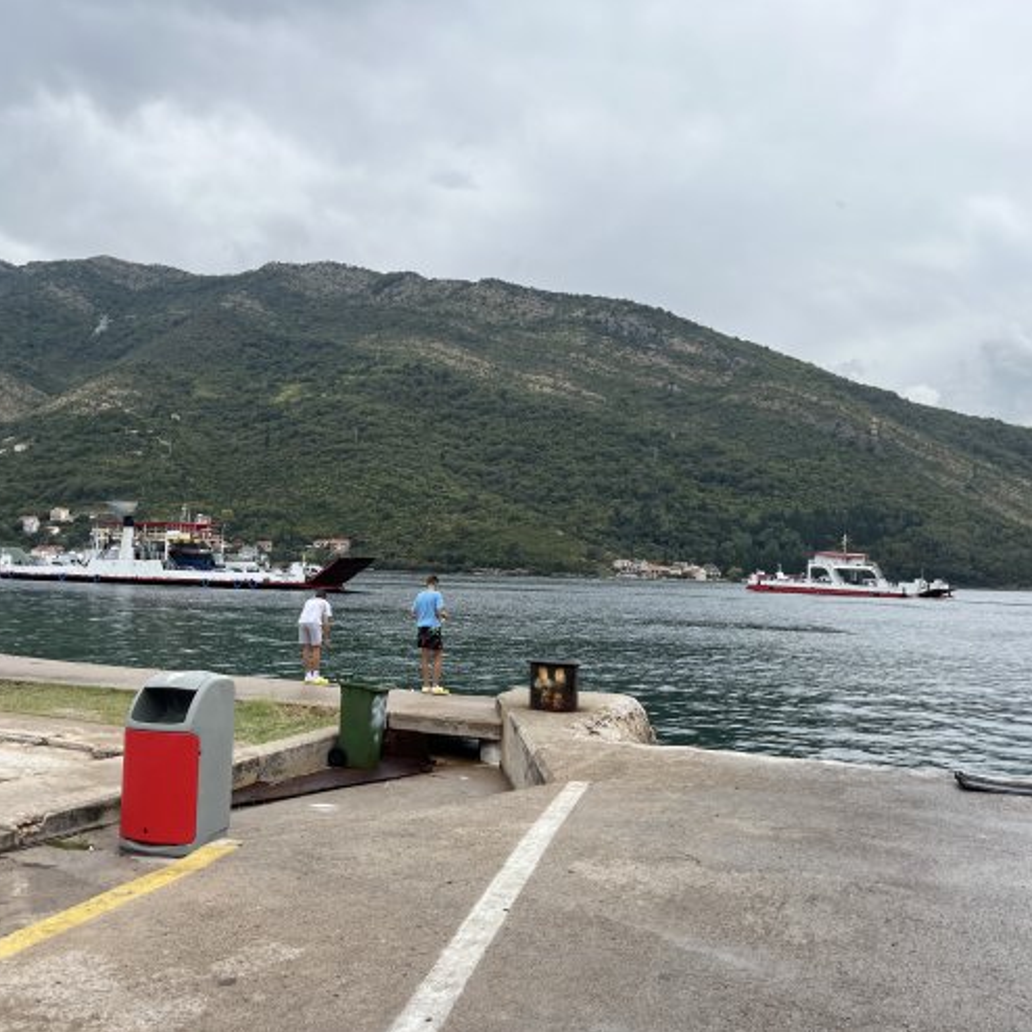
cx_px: 429
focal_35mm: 31
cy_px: 514
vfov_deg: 52.5
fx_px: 1046
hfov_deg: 52.3
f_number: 1.6
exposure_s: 1/1266
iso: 50
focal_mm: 5.1
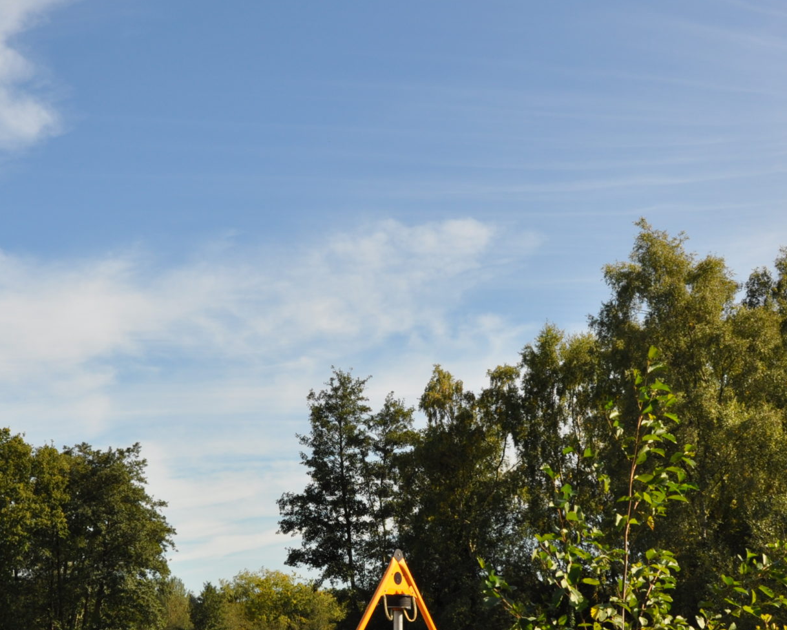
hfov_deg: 29.1
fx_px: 1514
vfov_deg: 23.3
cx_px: 317
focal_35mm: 65
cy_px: 443
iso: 200
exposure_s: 1/320
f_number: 9
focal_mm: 22
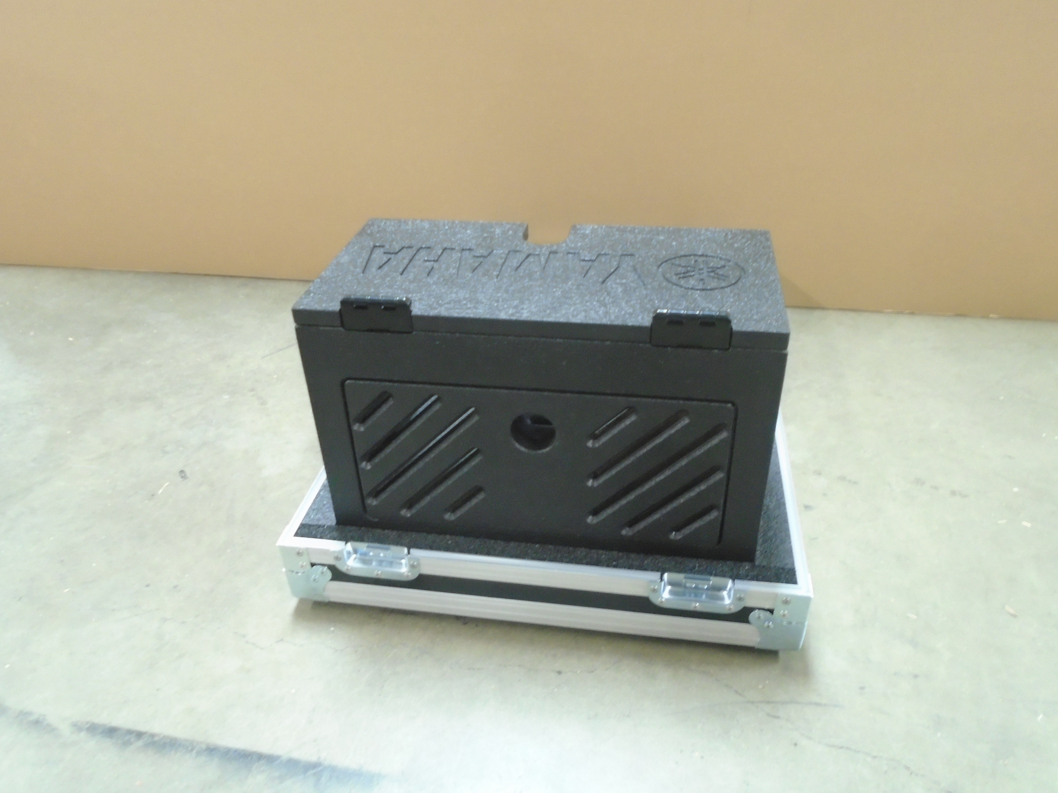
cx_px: 529
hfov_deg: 67.3
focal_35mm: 26
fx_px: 795
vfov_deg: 53.1
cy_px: 396
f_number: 3.2
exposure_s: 1/6
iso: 400
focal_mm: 4.6
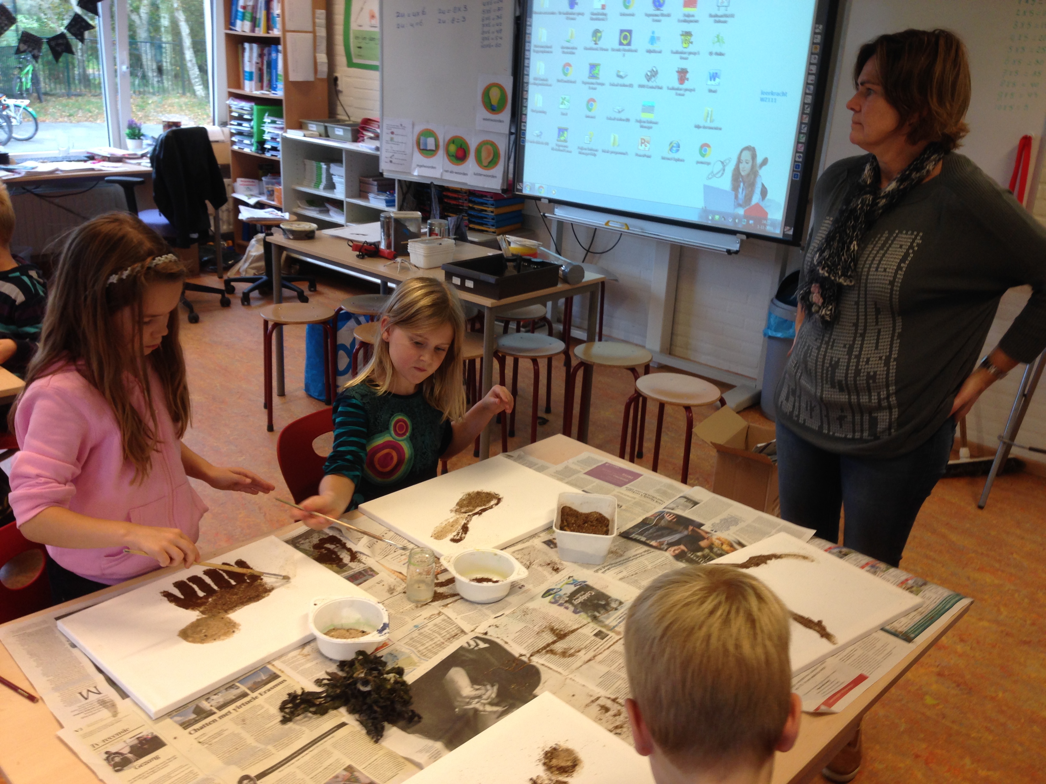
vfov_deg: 42.9
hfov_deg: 55.4
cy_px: 392
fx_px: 997
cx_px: 523
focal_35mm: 33
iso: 50
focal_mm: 4.12
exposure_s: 1/24
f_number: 2.4
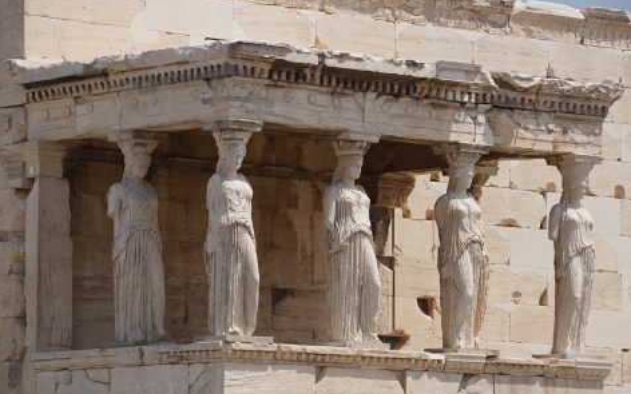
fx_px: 3569
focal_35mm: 208
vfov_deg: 6.3
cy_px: 207
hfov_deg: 10.1
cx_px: 315
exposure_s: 1/400
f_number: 8
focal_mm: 135
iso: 100
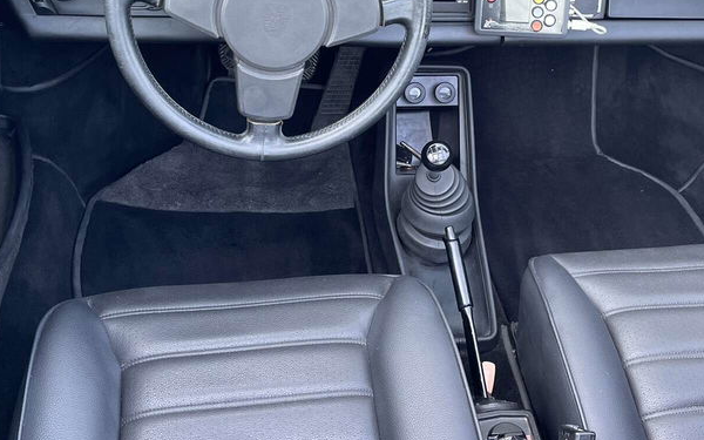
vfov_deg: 26.9
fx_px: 902
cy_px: 88
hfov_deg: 42.6
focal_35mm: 47
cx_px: 397
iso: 125
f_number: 1.6
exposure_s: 1/87
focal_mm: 4.2
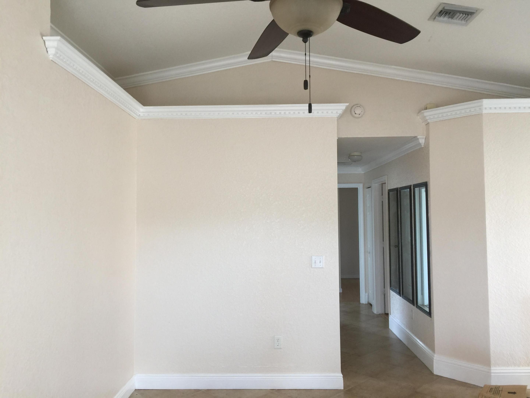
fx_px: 444
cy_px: 199
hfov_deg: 61.7
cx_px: 265
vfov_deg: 48.2
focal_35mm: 29
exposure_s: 1/15
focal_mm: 4.15
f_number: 2.2
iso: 32
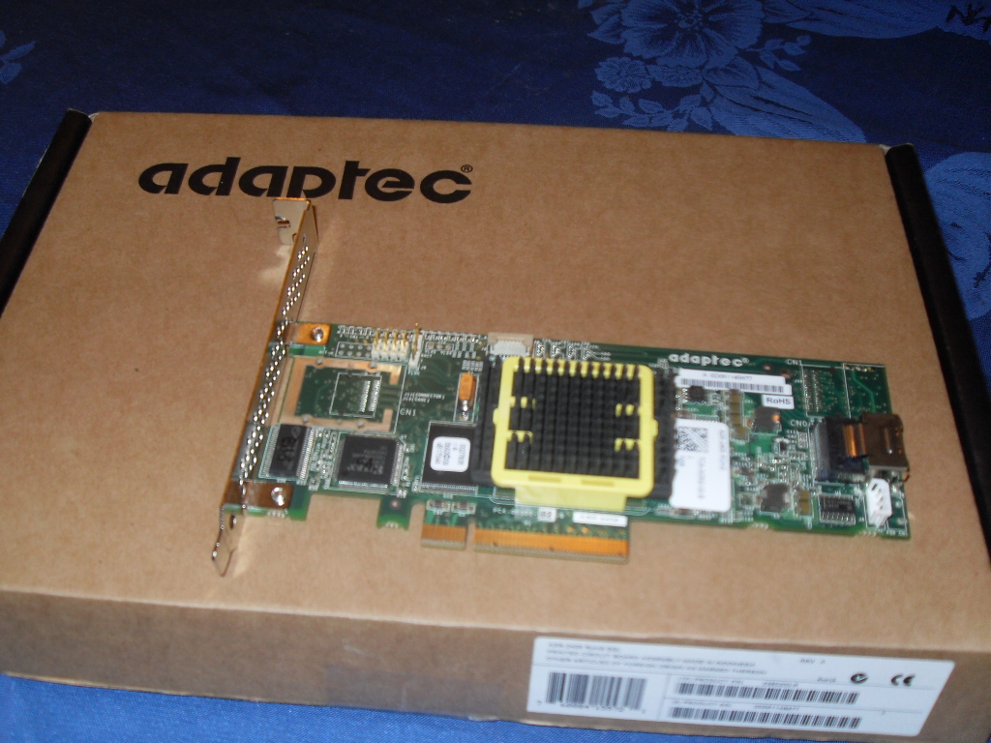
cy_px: 372
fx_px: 1059
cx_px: 496
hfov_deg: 50.1
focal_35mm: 37
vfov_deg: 38.7
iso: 100
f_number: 2.8
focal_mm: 6.3
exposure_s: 1/45
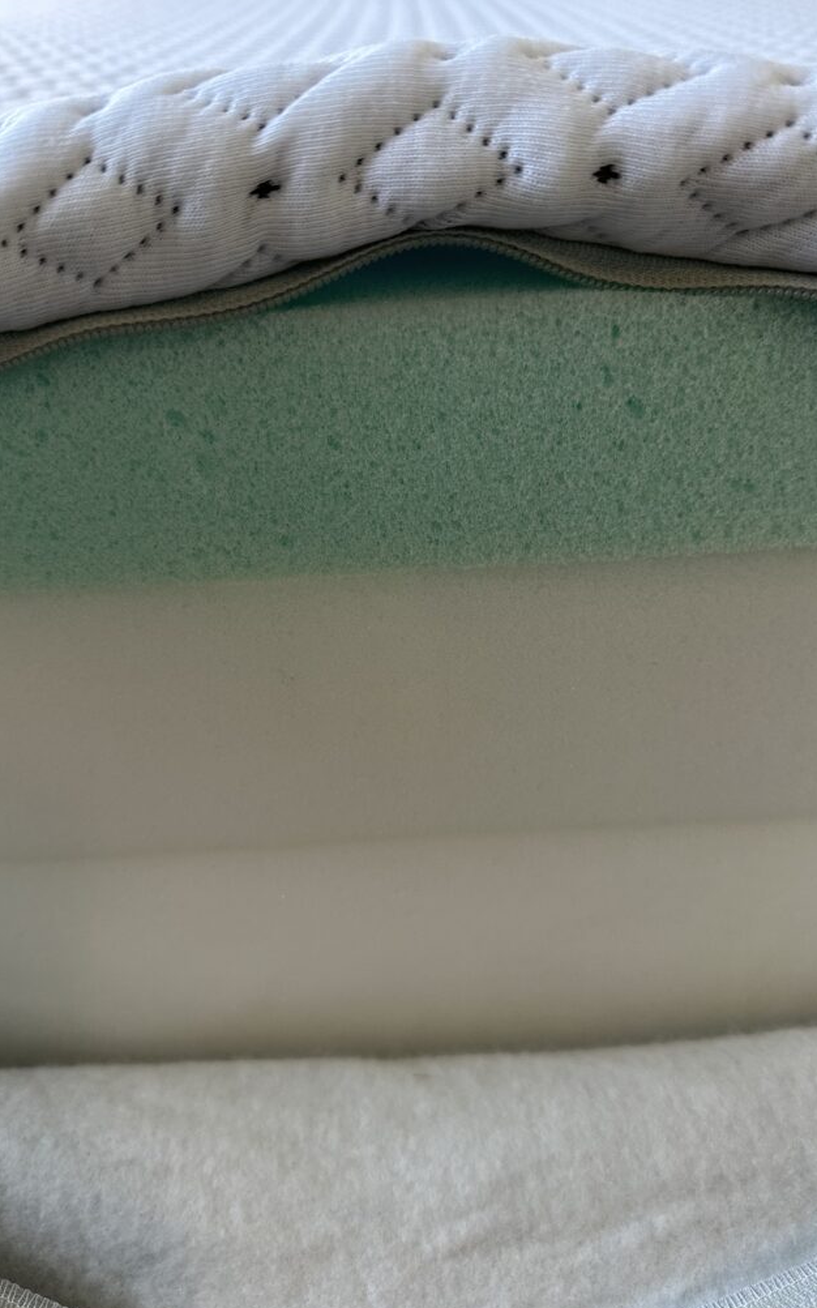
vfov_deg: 70.4
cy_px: 658
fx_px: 927
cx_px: 414
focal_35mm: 26
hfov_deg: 47.6
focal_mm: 6.86
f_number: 1.78
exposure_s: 1/111
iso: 125
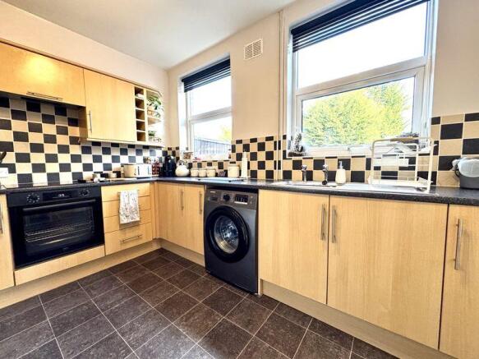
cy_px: 180
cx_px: 240
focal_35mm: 14
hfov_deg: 102.1
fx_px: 194
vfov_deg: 85.7
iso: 200
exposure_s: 1/100
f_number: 2.2
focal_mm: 2.22
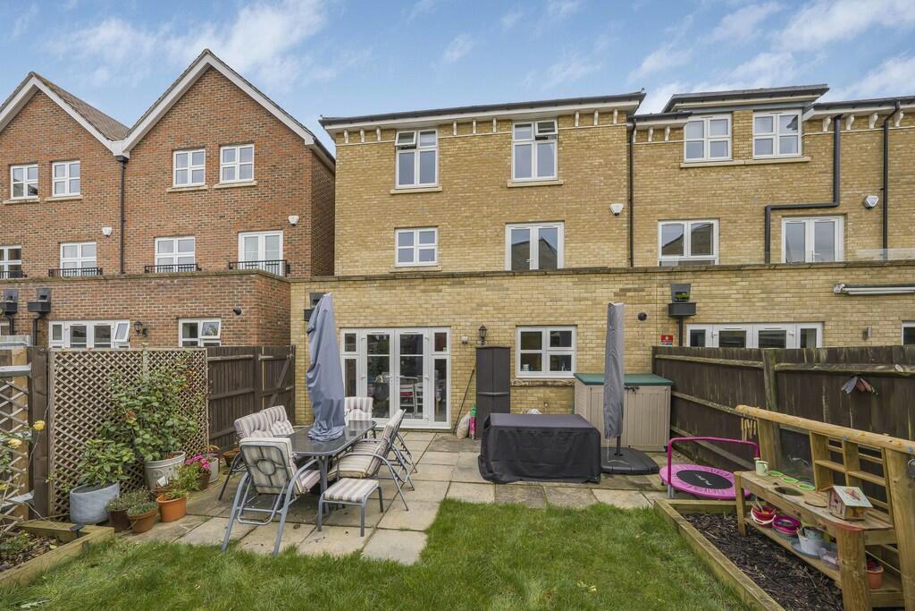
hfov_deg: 112.6
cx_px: 458
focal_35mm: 12
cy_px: 306
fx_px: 305
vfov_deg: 90.0
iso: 320
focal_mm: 12
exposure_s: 1/250
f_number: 9
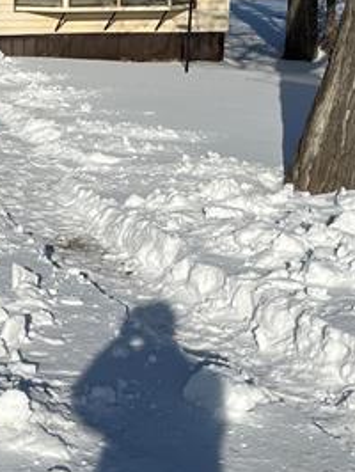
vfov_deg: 25.7
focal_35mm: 75
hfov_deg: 18.5
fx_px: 1024
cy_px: 124
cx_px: -83
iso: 50
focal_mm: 5.1
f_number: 1.6
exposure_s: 1/10870
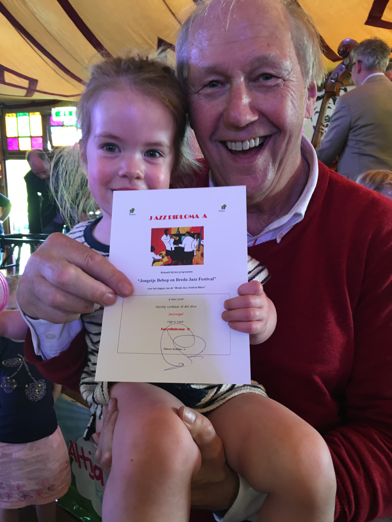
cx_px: 196
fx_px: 438
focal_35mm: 29
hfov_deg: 48.2
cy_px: 261
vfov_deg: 61.7
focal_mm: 4.15
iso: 125
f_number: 2.2
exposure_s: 1/33
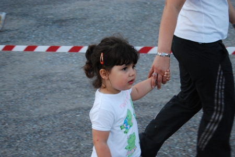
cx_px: 118
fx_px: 441
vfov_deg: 20.2
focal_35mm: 68
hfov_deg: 29.8
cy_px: 78
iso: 800
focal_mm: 45
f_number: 5.3
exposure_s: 1/125
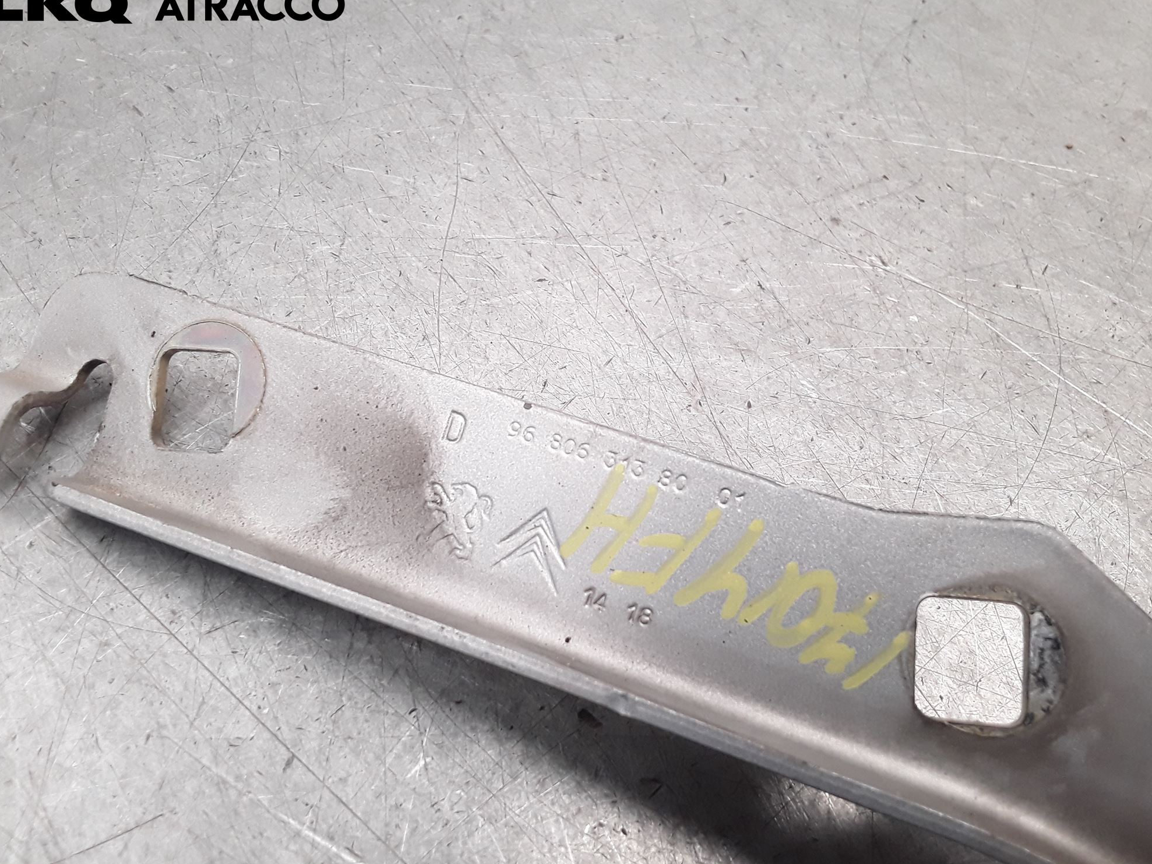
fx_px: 965
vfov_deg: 48.2
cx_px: 583
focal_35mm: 29
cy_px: 433
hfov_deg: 61.7
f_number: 1.9
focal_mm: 2.91
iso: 100
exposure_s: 1/100
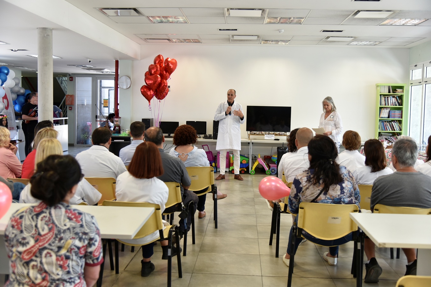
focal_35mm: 38
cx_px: 216
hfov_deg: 50.7
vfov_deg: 35.0
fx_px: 455
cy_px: 144
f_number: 4
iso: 640
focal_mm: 38
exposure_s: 1/160
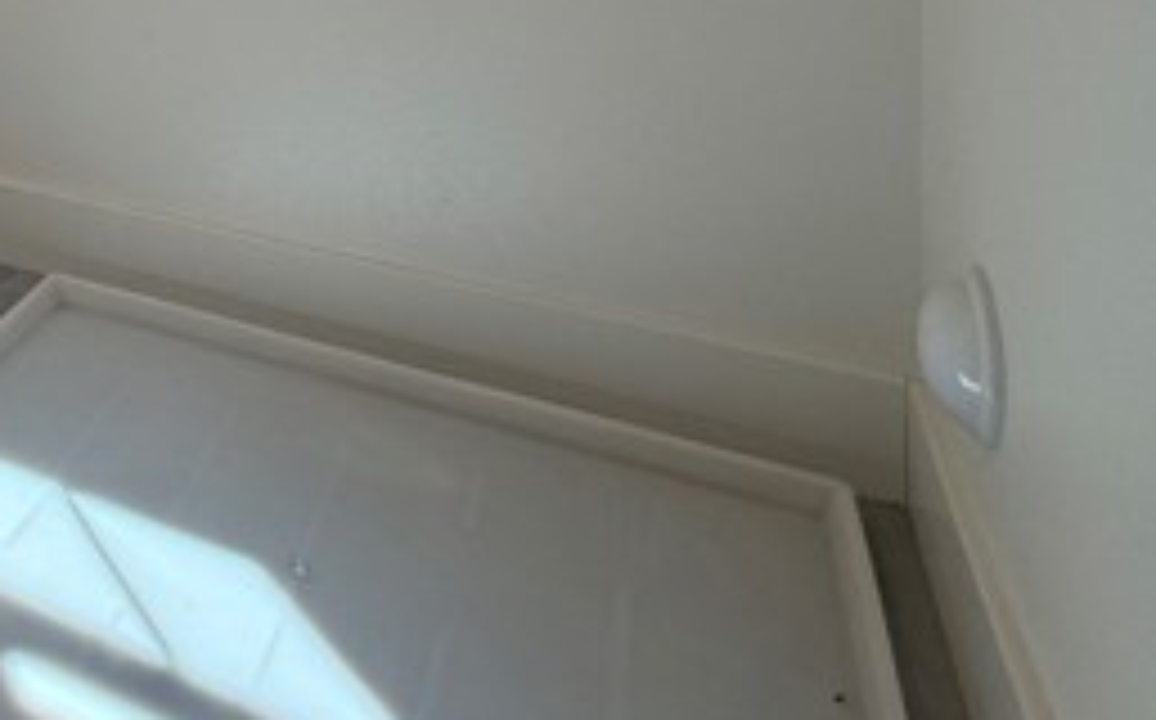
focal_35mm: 37
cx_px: -193
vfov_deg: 28.6
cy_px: -198
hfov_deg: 39.8
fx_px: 1164
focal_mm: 2.22
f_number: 2.2
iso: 64
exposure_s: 1/127
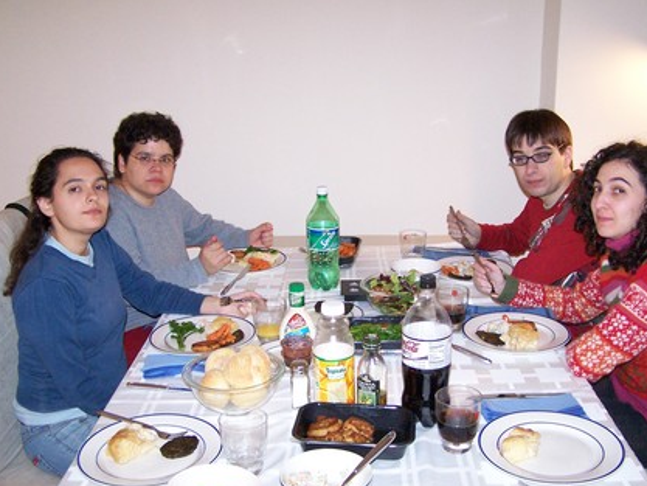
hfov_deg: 45.7
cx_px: 343
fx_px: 767
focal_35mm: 41
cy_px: 259
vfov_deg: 35.1
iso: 400
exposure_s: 1/60
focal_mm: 6.3
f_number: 2.8
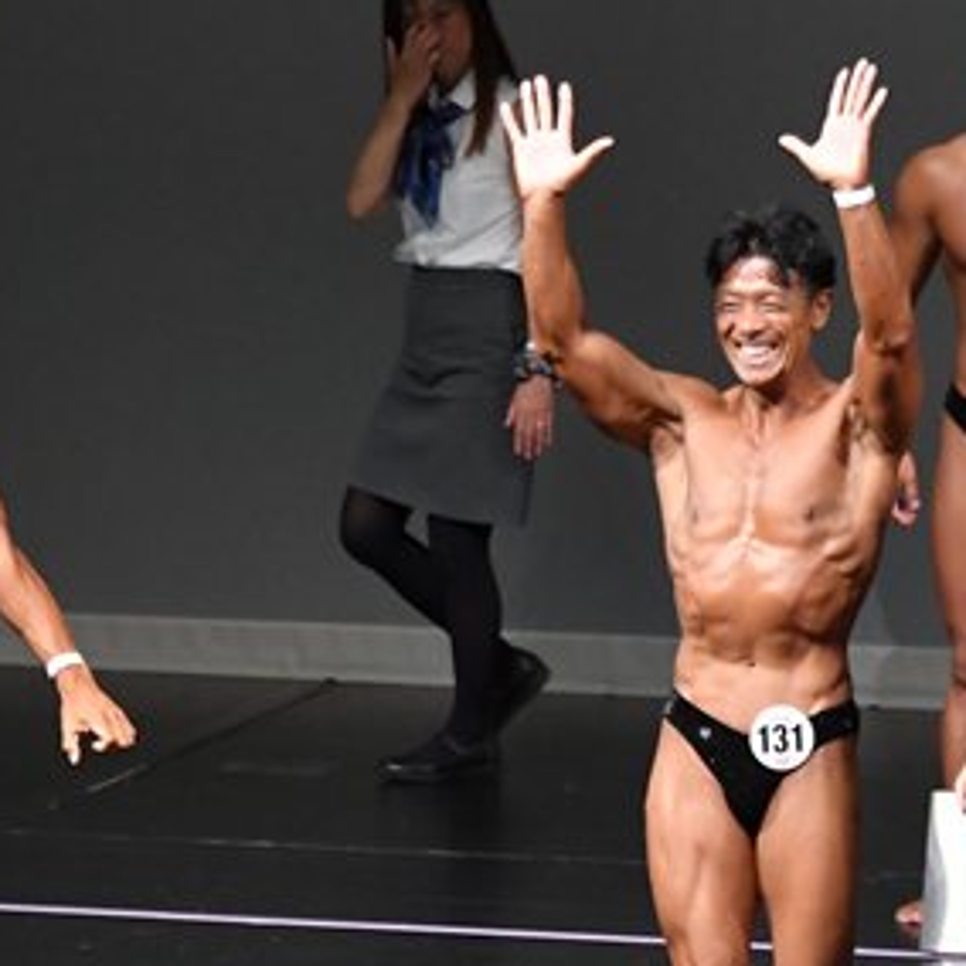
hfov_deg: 3.4
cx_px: 577
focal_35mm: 522
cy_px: 816
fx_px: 16481
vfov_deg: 3.4
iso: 5000
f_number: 5.6
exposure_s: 1/400
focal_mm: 150
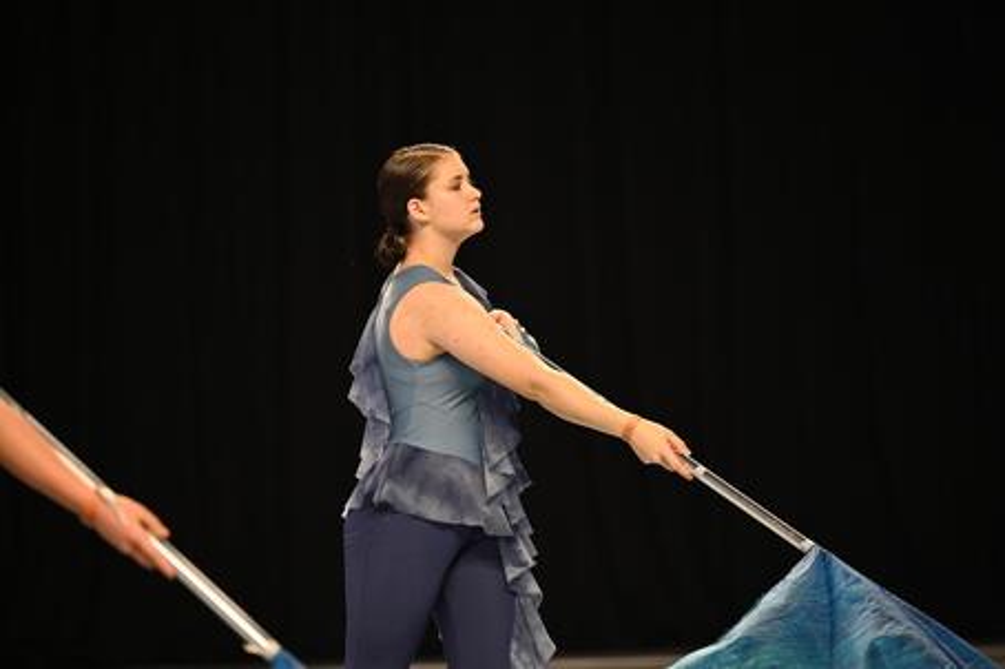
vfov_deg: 6.9
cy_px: 334
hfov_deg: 10.3
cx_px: 502
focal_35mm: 200
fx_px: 5579
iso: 1600
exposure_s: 1/1000
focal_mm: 200
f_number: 2.8
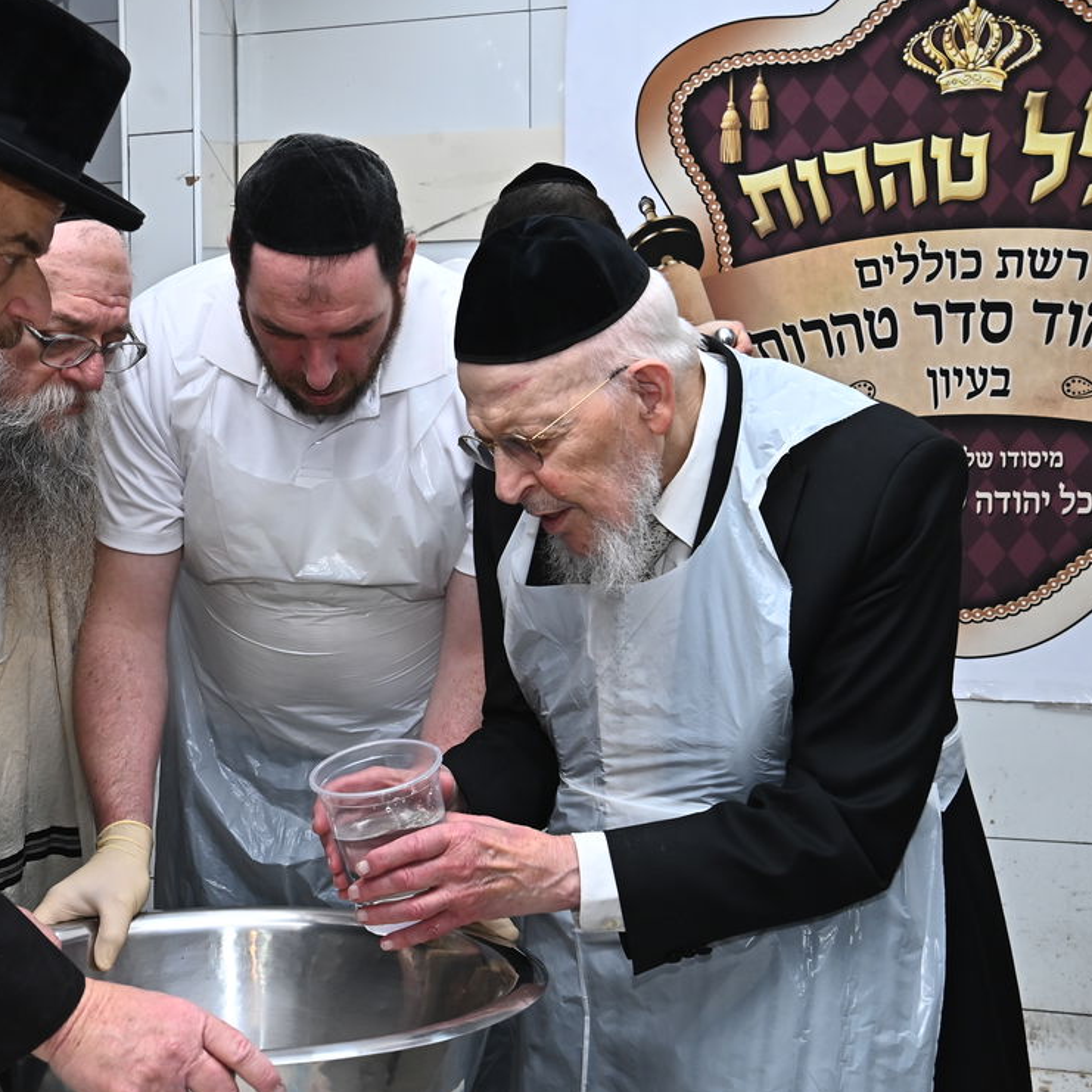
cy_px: 573
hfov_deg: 27.9
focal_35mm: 61
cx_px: 339
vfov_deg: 28.2
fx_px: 2177
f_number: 8
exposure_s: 1/200
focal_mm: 38
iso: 1000
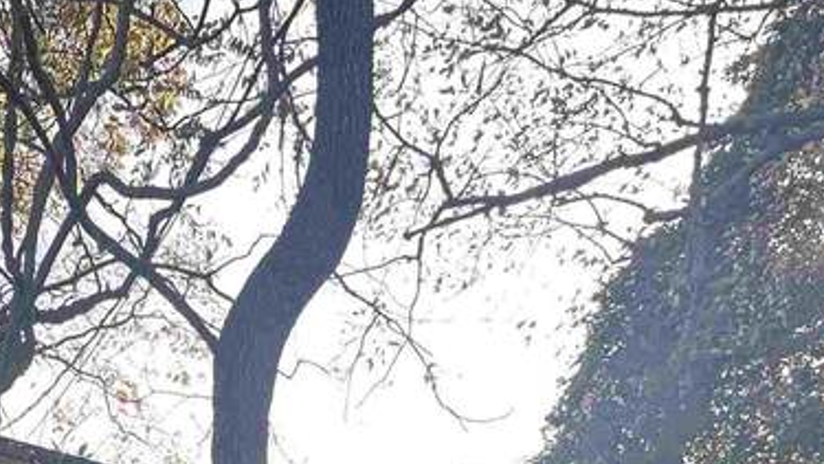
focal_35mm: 52
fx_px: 1136
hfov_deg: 38.6
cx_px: 187
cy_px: 750
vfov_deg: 19.3
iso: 40
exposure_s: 1/292
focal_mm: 2.22
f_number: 2.2
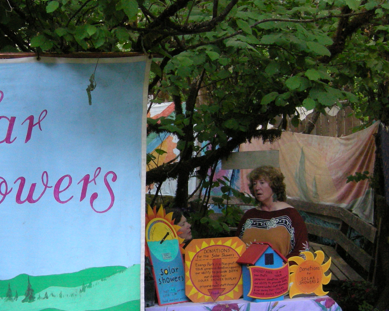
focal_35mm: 75
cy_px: 216
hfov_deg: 25.2
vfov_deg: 20.3
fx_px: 863
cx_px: 116
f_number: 2.7
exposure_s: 1/59
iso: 245
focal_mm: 7.5
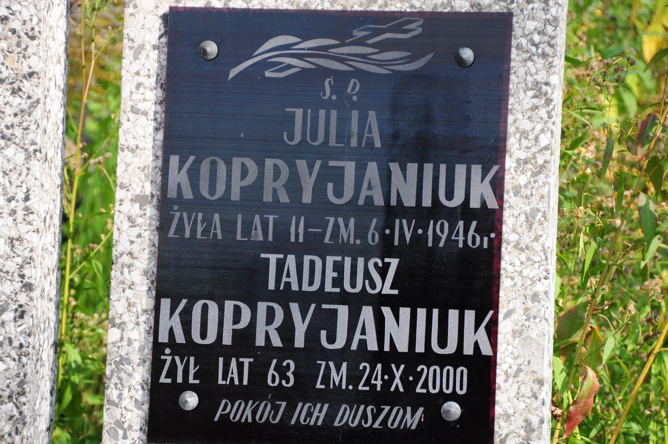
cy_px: 222
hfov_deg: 12.2
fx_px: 3114
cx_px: 334
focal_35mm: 168
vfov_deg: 8.2
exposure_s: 1/320
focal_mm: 112
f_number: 7.1
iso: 250
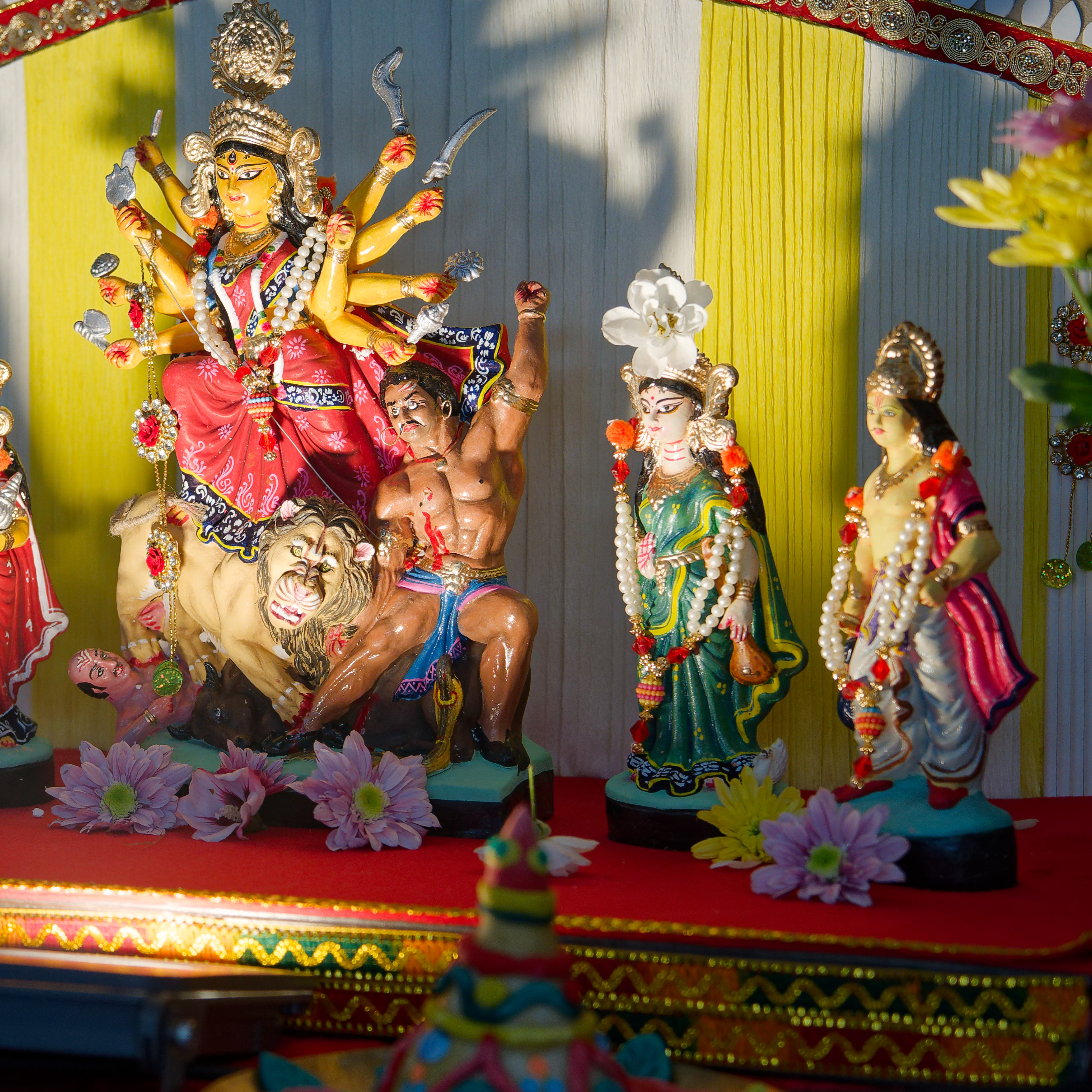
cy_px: 447
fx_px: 3569
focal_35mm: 100
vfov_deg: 17.4
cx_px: 229
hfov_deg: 17.3
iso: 640
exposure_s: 1/800
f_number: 2.8
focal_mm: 52
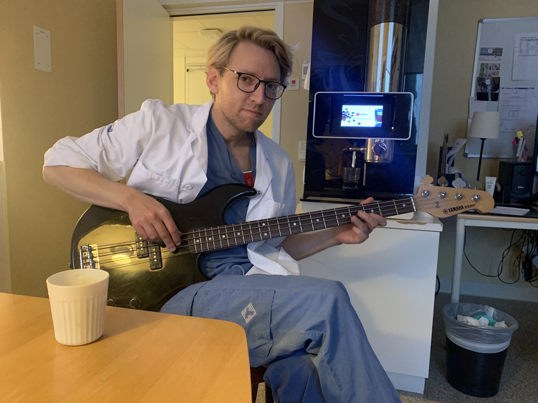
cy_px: 202
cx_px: 269
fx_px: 404
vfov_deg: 53.1
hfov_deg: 67.3
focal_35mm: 26
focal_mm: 4.25
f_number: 1.8
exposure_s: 1/25
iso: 500
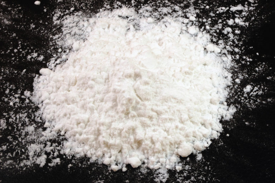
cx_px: 138
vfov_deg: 19.7
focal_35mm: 69
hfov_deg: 29.3
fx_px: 527
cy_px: 92
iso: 200
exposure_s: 1/4
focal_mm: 46
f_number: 36
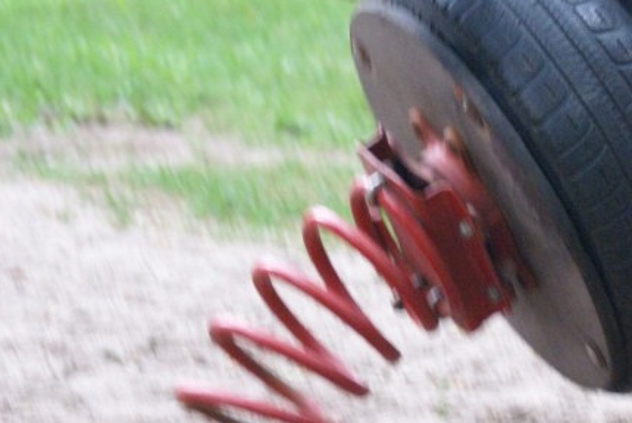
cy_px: 303
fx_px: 4395
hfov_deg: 8.2
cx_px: 689
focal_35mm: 250
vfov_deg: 5.5
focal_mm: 70
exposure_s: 1/60
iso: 800
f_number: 5.6
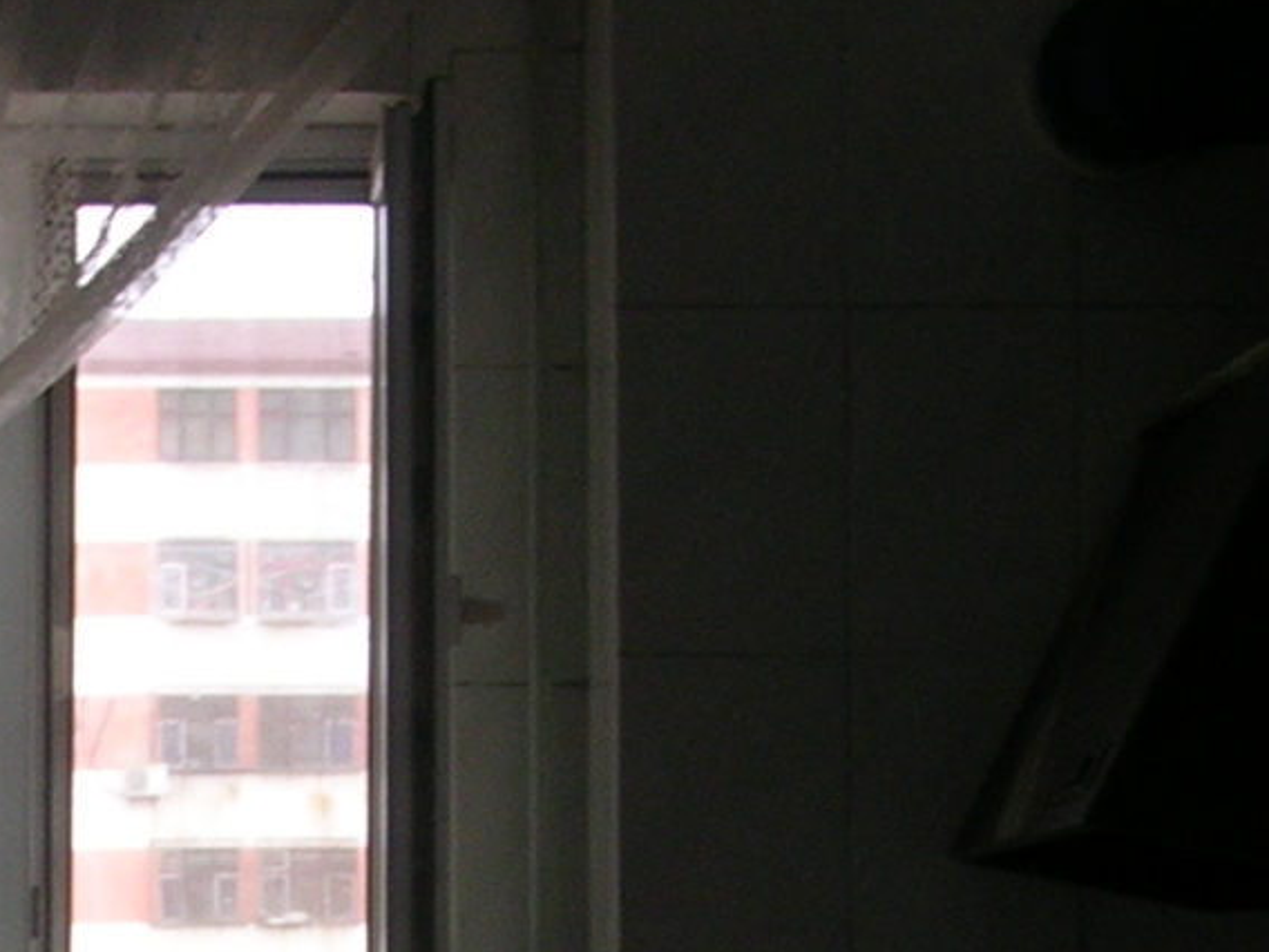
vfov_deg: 10.6
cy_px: 1222
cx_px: 197
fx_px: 5022
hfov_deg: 14.3
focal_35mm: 137
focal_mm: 5.8
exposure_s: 1/38.2
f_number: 2.8
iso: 50
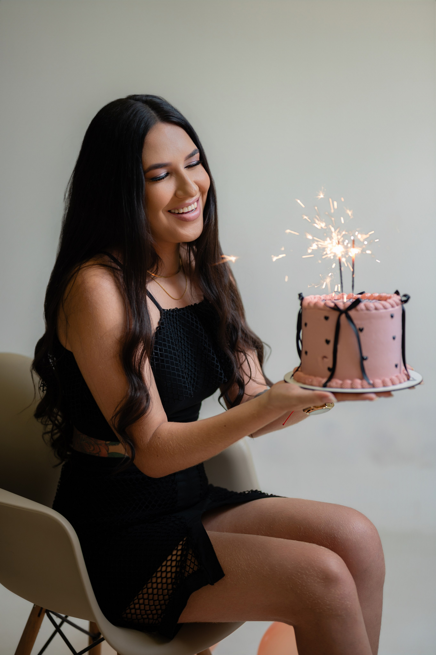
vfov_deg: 39.6
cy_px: 328
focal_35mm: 50
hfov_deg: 27.0
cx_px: 218
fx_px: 910
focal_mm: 50
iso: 200
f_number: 2
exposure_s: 1/200
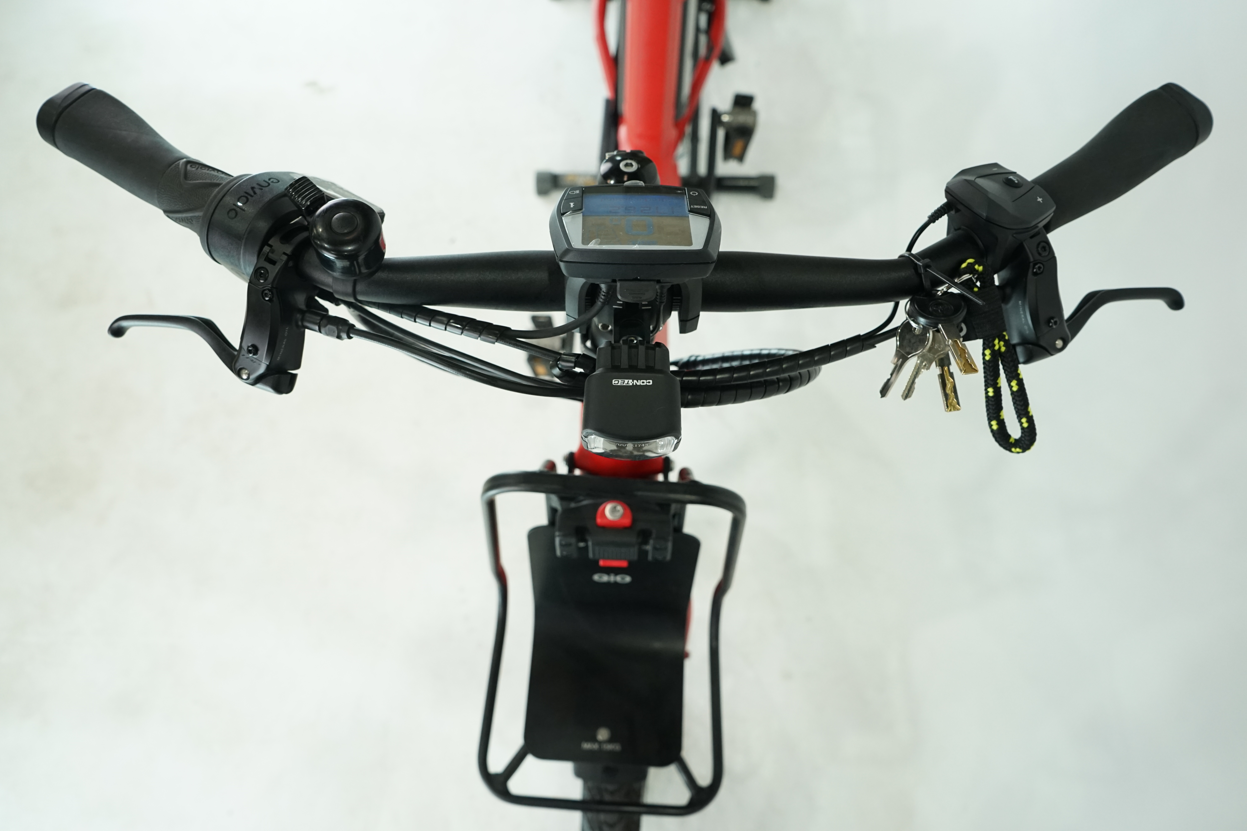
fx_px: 970
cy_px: 416
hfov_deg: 65.5
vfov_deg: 46.4
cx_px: 624
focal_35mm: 28
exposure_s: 1/200
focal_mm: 28
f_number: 5.6
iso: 1600
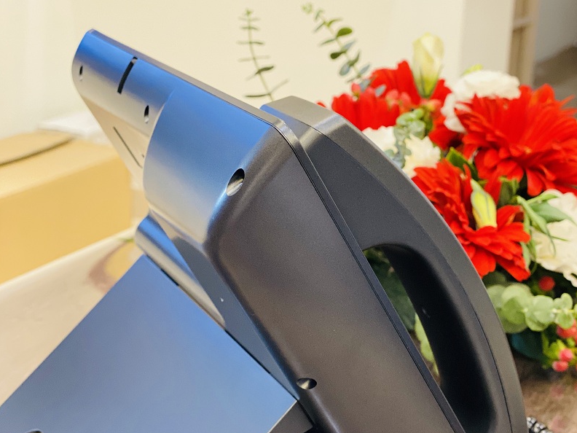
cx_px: 288
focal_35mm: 70
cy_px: 284
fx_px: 1167
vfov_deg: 20.9
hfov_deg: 27.8
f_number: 2
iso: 160
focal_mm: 6
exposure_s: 1/36
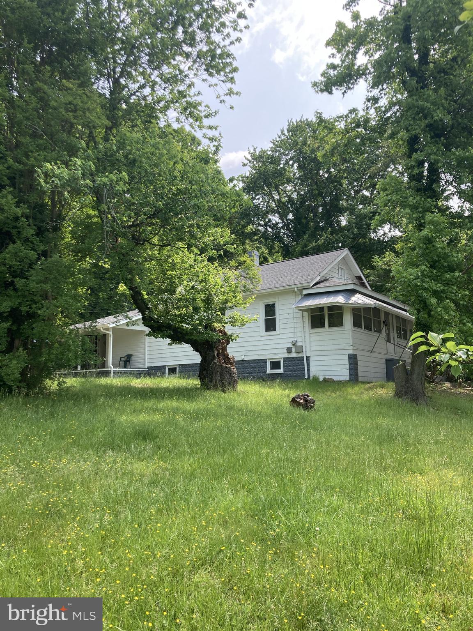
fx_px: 510
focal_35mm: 28
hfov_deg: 49.7
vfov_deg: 63.4
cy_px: 316
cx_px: 236
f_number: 1.8
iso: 20
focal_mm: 3.99
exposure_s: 1/631
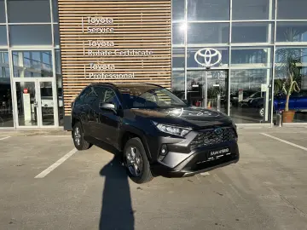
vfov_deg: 53.1
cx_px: 154
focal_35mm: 26
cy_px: 115
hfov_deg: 67.3
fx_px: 231
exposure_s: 1/5587
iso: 50
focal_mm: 5.7
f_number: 1.5
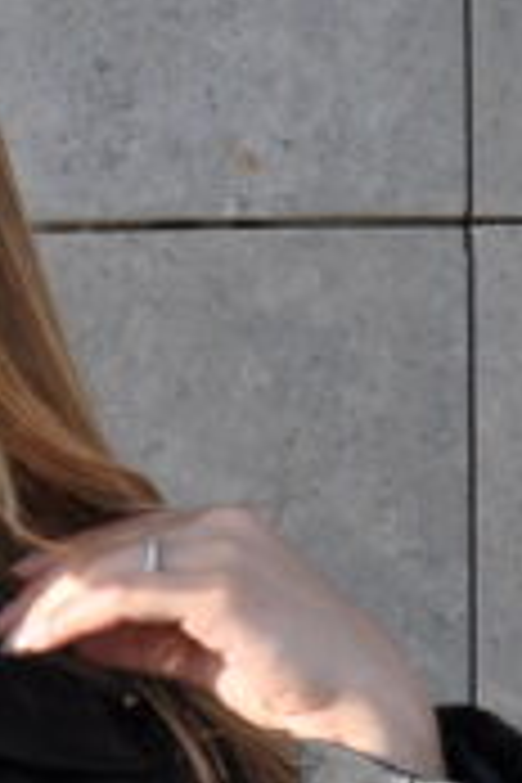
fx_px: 3045
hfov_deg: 9.4
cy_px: 875
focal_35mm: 140
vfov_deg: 14.3
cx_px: -382
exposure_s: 1/100
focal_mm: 18
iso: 200
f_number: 10
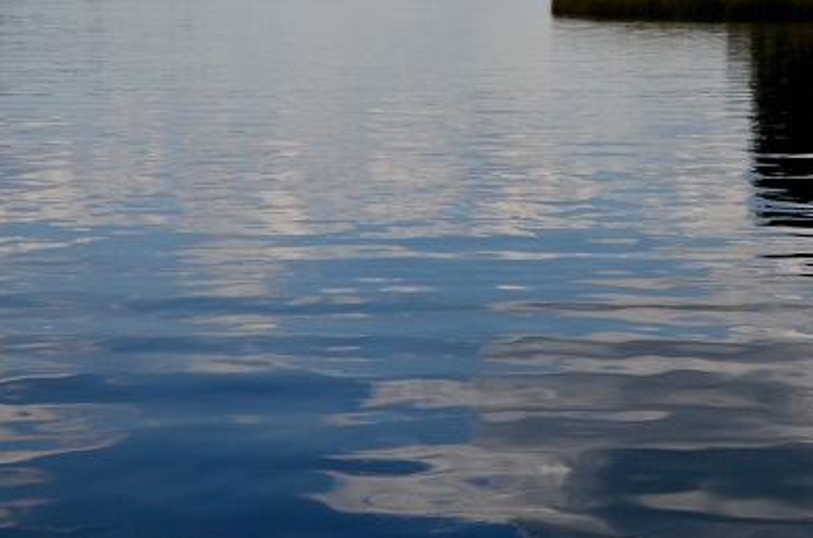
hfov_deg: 22.2
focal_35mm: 92
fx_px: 2073
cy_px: 20
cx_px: 467
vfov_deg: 14.6
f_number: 4
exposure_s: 1/8000
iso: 280
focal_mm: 24
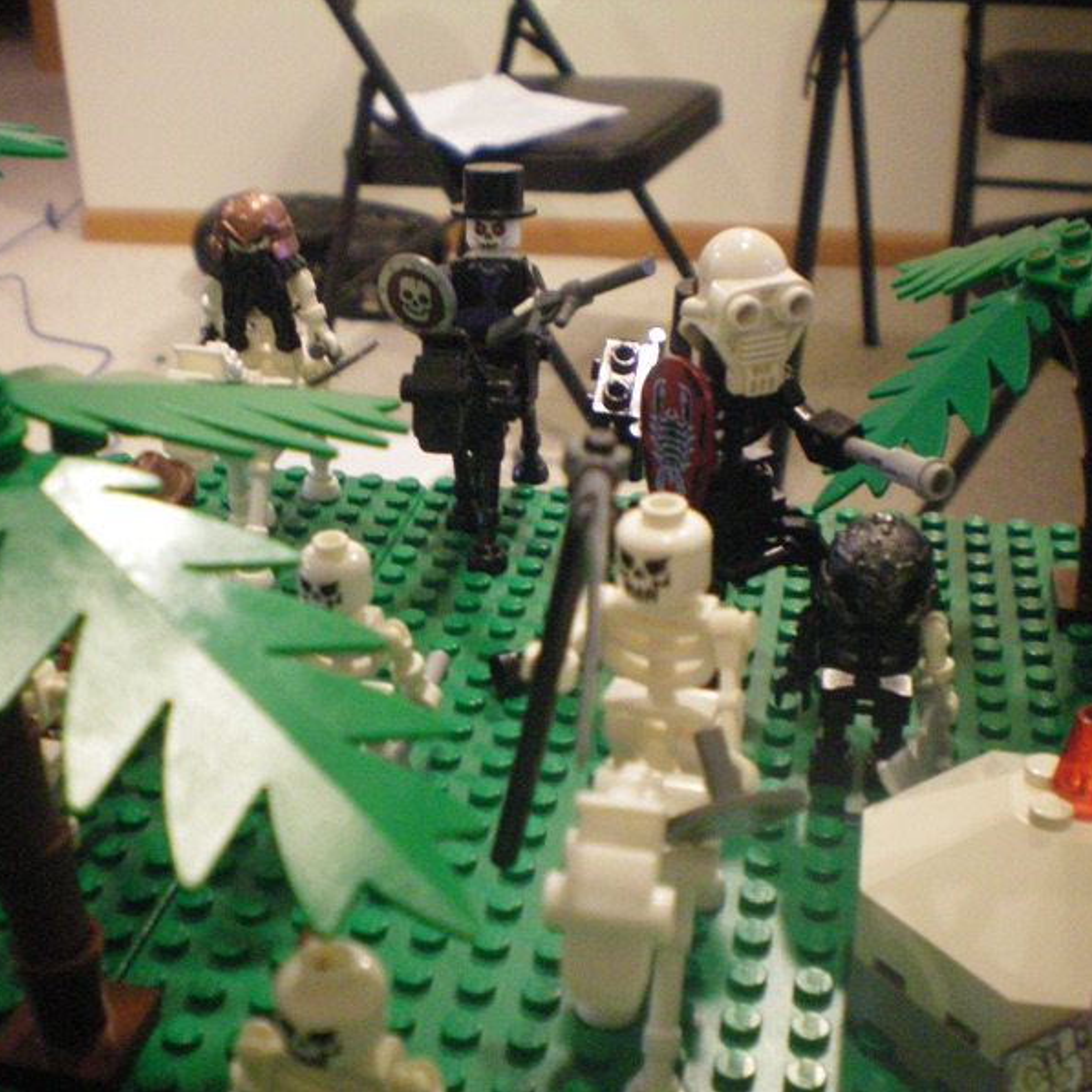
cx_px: 455
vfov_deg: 37.6
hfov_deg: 37.5
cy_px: 545
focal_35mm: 45
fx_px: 1606
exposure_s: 1/20
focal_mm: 6.3
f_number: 3.1
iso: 400
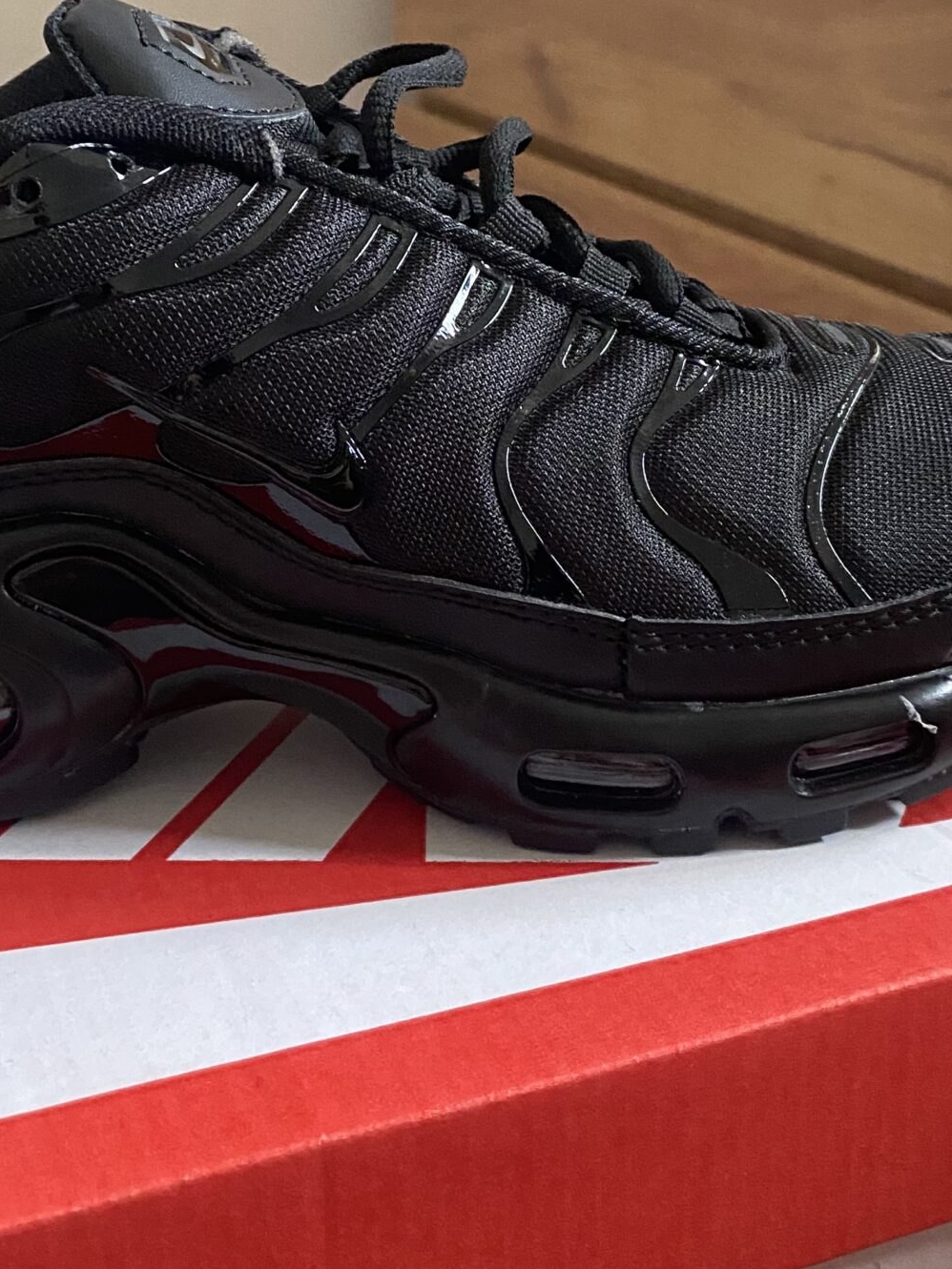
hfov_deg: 29.0
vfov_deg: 37.8
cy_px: 432
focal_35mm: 50
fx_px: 1834
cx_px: 356
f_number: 1.8
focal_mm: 4.25
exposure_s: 1/46
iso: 500
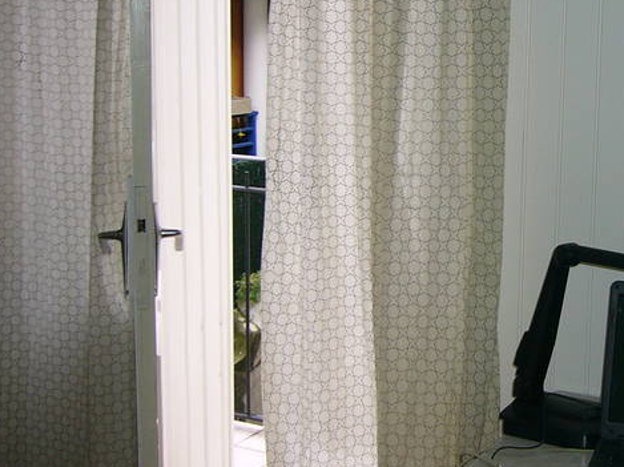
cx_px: 510
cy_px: 173
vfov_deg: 24.7
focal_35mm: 59
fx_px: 1063
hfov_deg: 31.8
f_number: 2.8
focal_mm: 5.8
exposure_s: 1/60
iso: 100
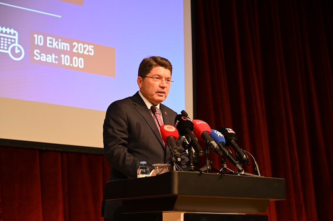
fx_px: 647
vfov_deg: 19.4
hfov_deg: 28.9
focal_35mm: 70
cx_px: 166
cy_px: 110
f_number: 4
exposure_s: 1/80
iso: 2000
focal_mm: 70
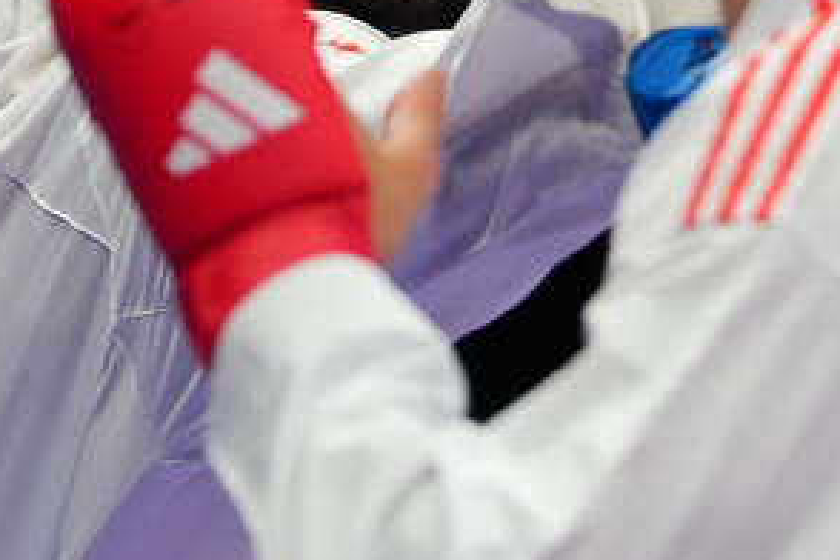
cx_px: 394
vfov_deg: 1.3
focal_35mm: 1088
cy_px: 451
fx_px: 25385
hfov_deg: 1.9
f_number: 2.8
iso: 400
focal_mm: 200
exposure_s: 1/1000
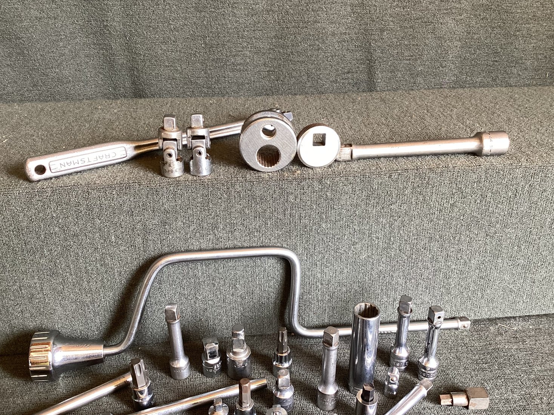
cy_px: 205
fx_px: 512
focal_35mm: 32
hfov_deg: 56.8
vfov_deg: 44.1
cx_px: 279
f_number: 2.4
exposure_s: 1/50
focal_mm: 3.3
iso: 80
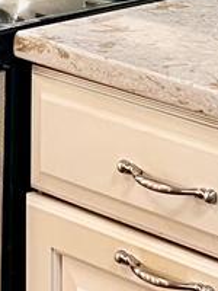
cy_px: -80
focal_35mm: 200
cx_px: -28
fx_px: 1679
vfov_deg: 9.7
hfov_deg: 7.4
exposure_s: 1/60
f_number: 1.5
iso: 80
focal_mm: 5.7
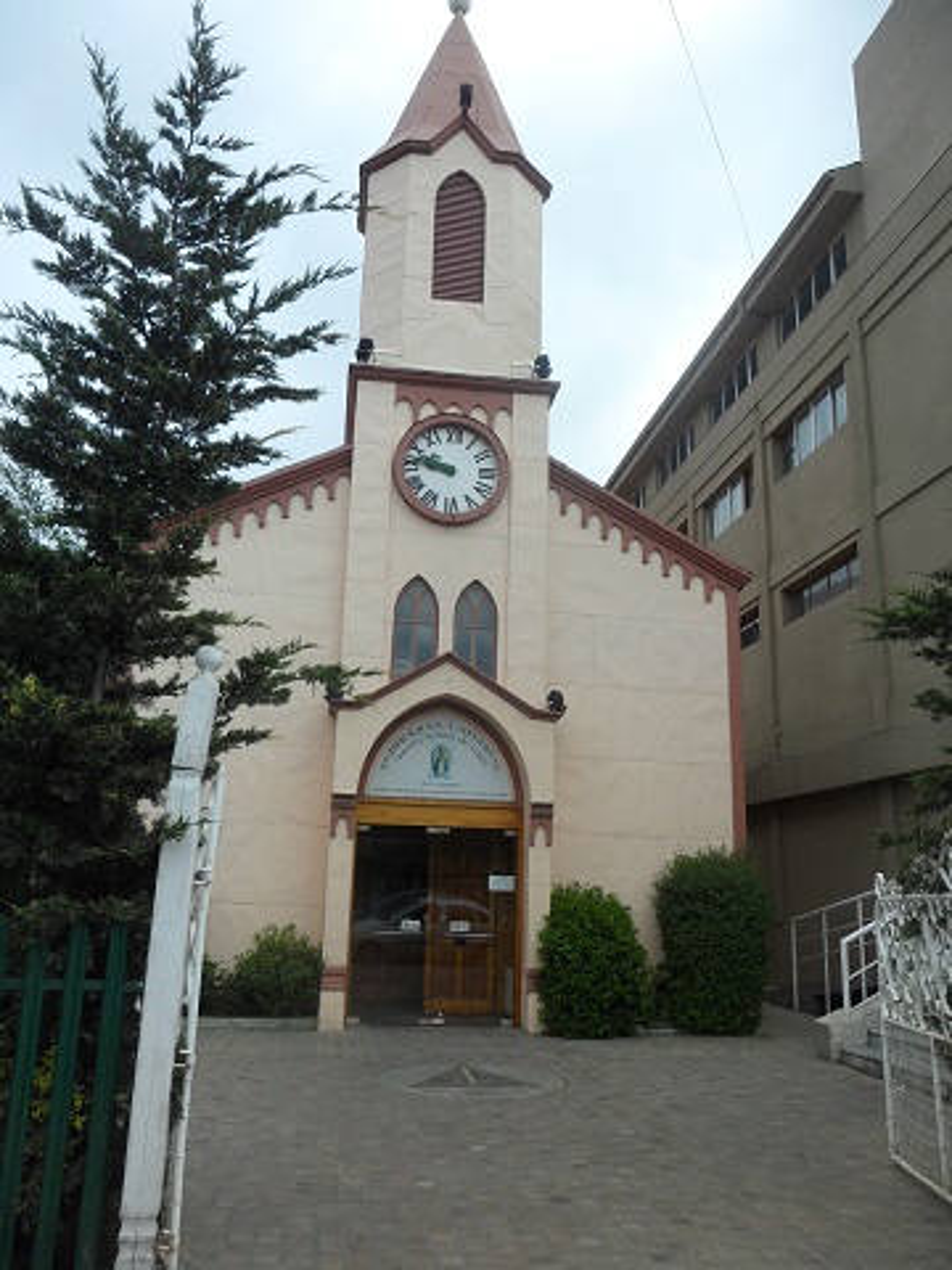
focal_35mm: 27
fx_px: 990
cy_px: 635
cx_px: 476
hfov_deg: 51.4
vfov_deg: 65.3
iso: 80
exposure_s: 1/750
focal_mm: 4.9
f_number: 3.5
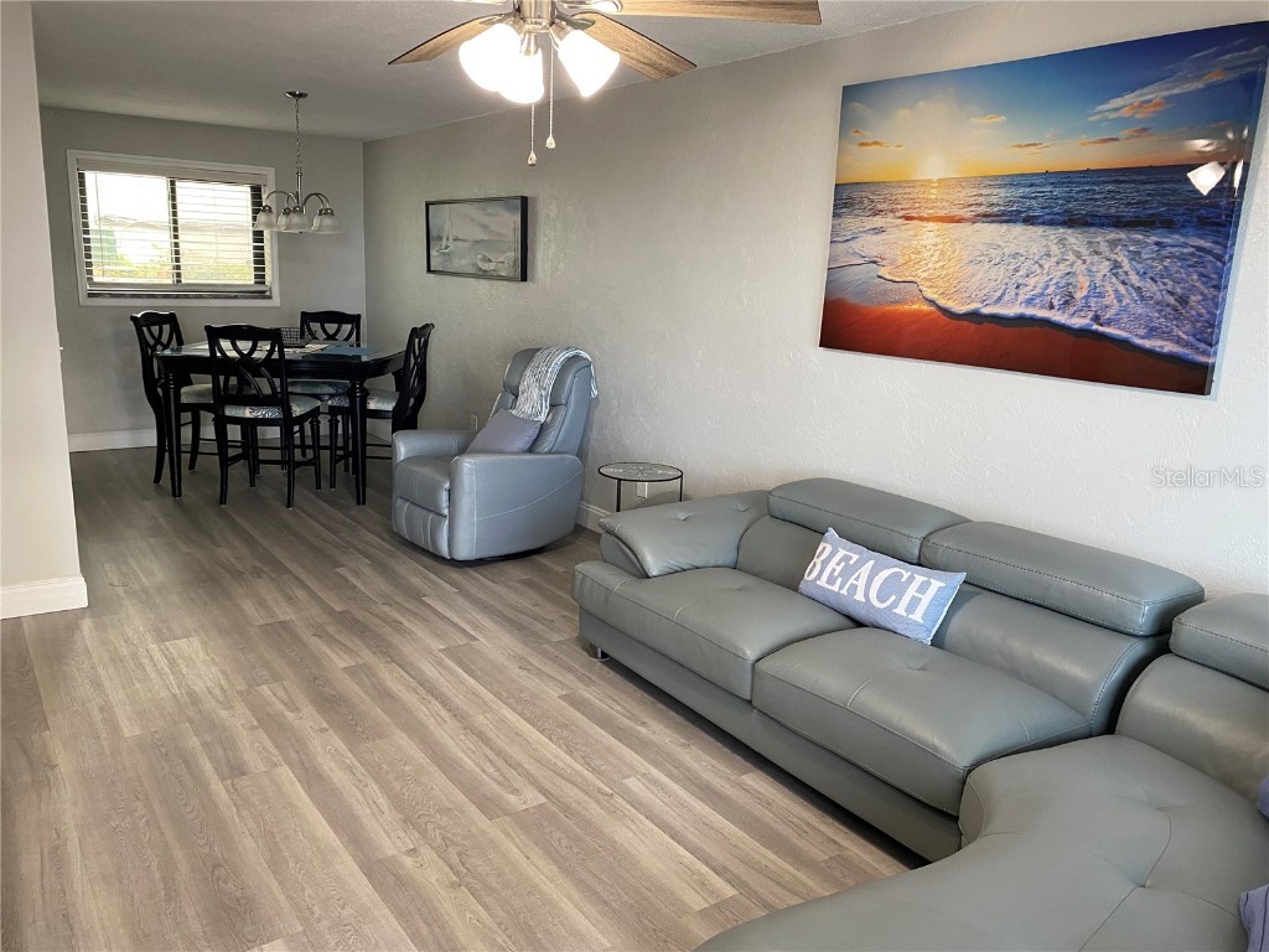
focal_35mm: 26
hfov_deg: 67.3
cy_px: 476
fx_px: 953
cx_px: 634
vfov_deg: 53.1
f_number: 1.8
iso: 160
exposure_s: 1/60
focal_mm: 4.25
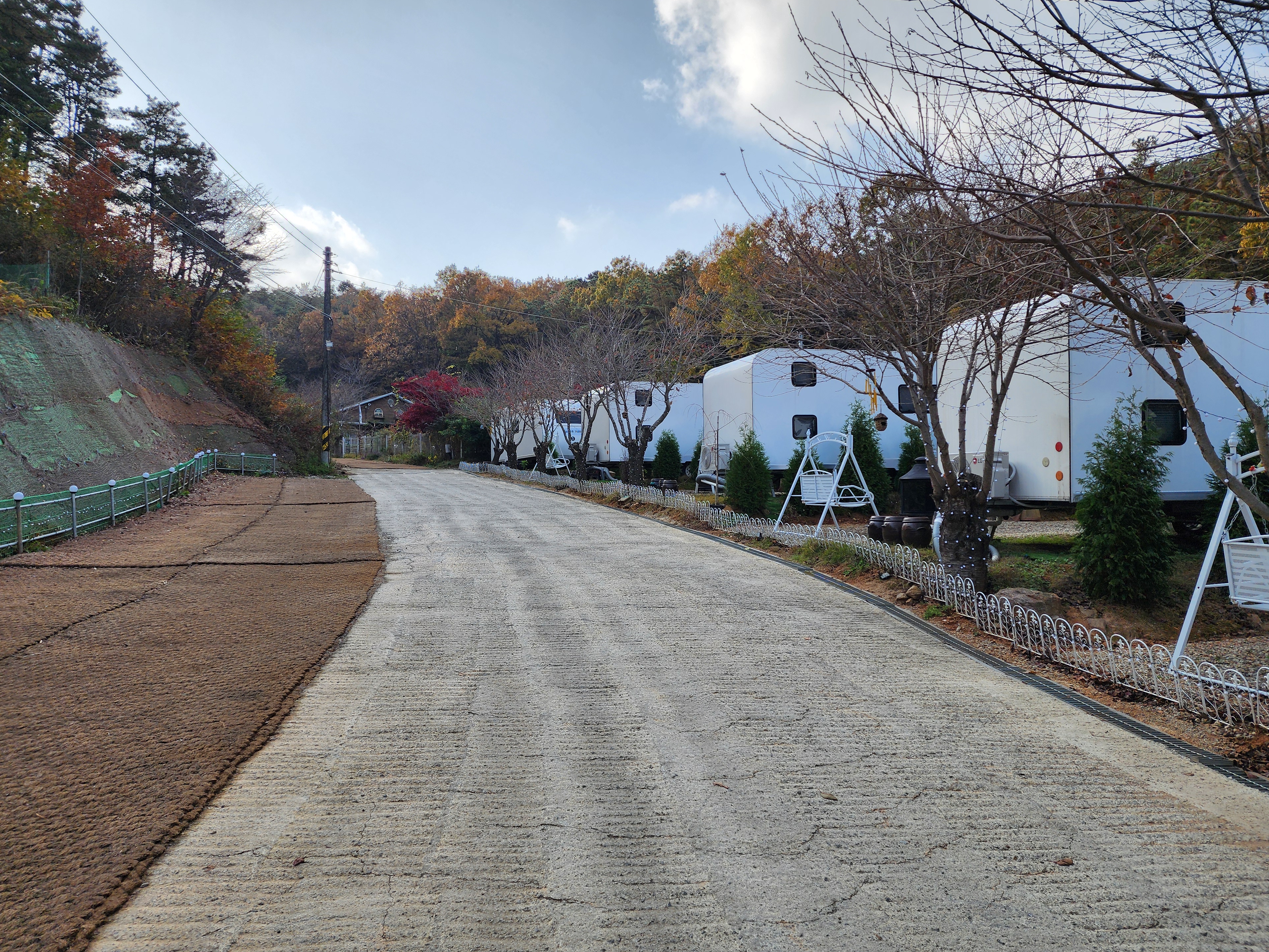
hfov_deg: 71.6
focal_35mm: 24
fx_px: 880
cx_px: 618
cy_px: 487
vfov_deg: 56.8
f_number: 1.8
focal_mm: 6.4
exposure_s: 1/823
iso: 12
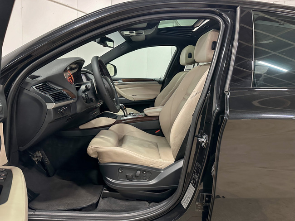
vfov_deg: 56.8
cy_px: 110
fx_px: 205
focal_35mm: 24
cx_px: 148
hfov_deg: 71.6
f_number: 1.78
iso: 640
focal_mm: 6.86
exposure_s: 1/33
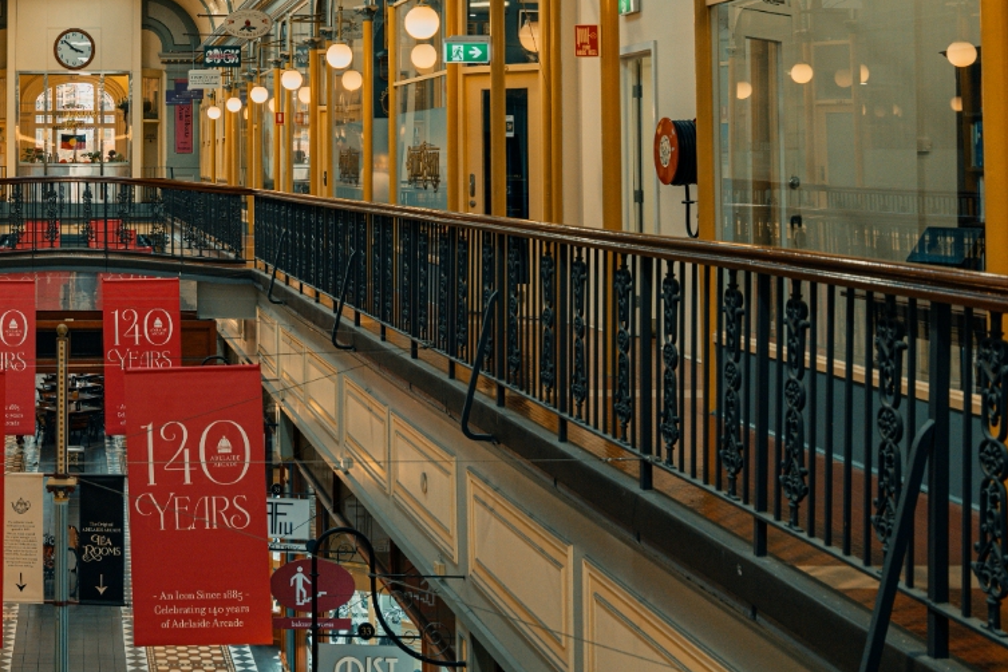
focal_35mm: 58
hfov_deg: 32.4
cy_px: 89
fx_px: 1624
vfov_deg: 22.9
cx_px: 56
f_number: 4
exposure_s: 1/90
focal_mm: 35
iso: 800
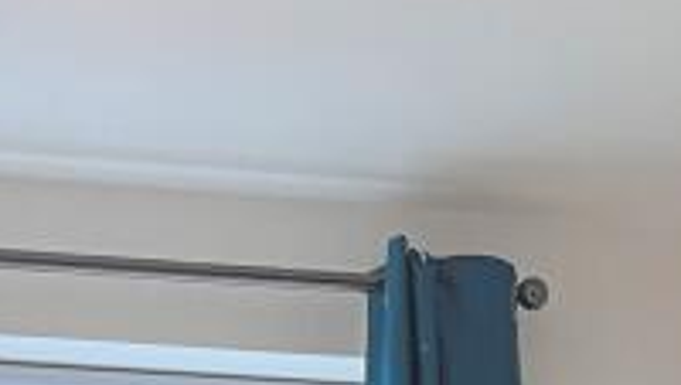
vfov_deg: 7.2
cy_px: 1291
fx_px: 2621
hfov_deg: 14.8
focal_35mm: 145
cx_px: 456
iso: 100
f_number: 1.6
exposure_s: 1/50
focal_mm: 5.1
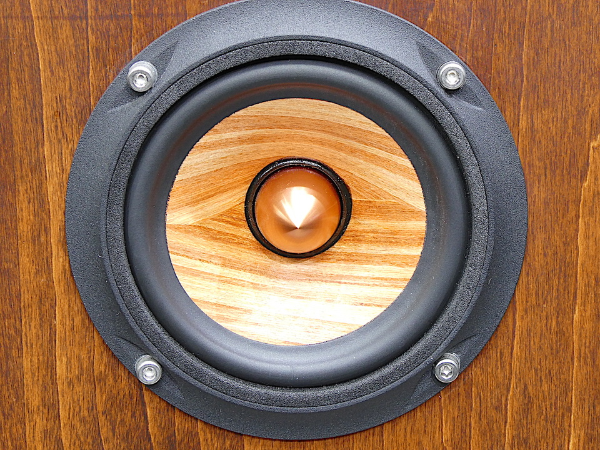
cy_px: 225
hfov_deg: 17.1
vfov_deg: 12.9
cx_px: 300
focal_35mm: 115
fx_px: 1993
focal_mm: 20.6
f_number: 5.1
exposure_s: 1/3.2
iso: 200
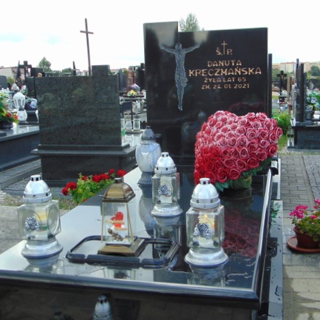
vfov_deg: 40.0
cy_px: 162
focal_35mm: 42
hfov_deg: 39.9
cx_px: 182
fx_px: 439
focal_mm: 6.3
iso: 80
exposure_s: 1/250
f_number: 3.2
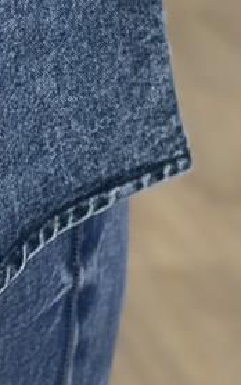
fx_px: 3076
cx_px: -226
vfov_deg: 7.0
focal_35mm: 293
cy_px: -245
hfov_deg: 4.4
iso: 80
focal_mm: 6.86
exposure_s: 1/100
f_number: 1.78
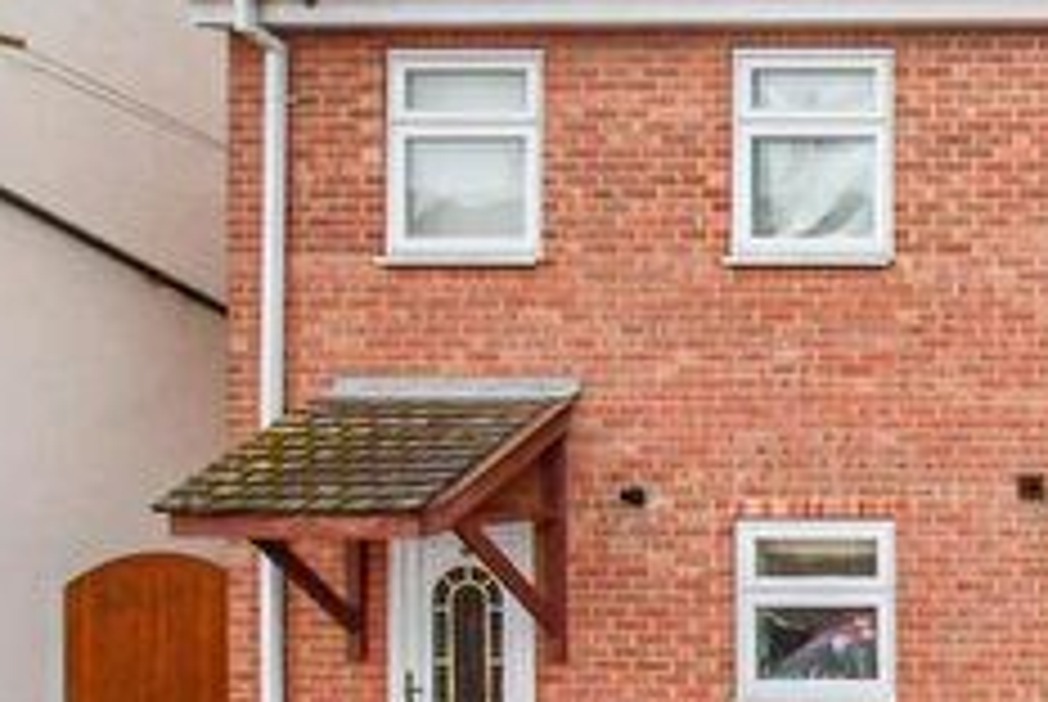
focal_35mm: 45
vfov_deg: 29.4
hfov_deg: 29.1
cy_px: 542
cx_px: 1534
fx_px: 1312
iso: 400
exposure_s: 1/1000
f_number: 8
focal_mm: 10
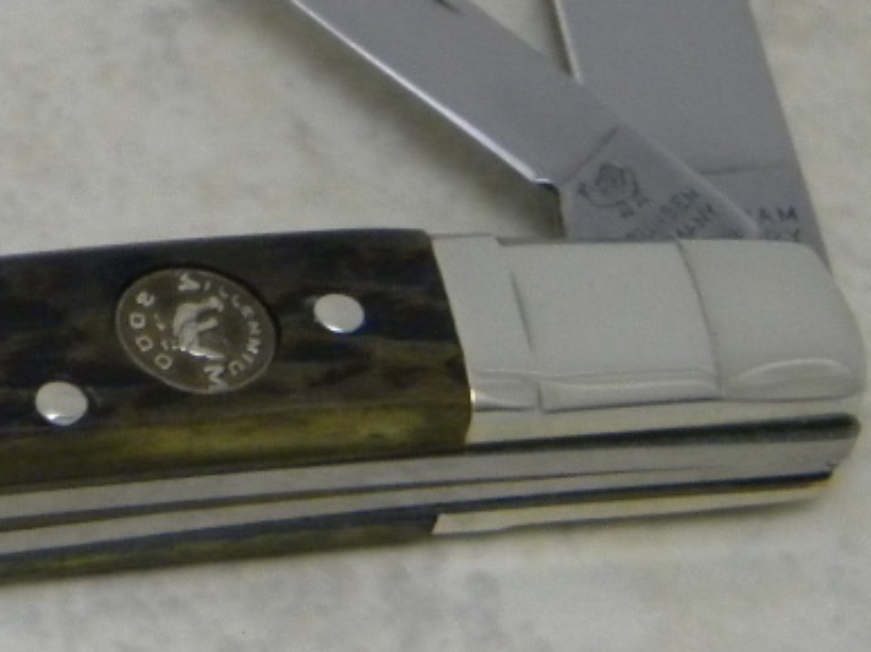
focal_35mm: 273
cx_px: -136
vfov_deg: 5.4
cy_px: 77
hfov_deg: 7.2
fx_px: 6863
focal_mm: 19
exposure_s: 1/21.7
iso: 400
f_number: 4.7
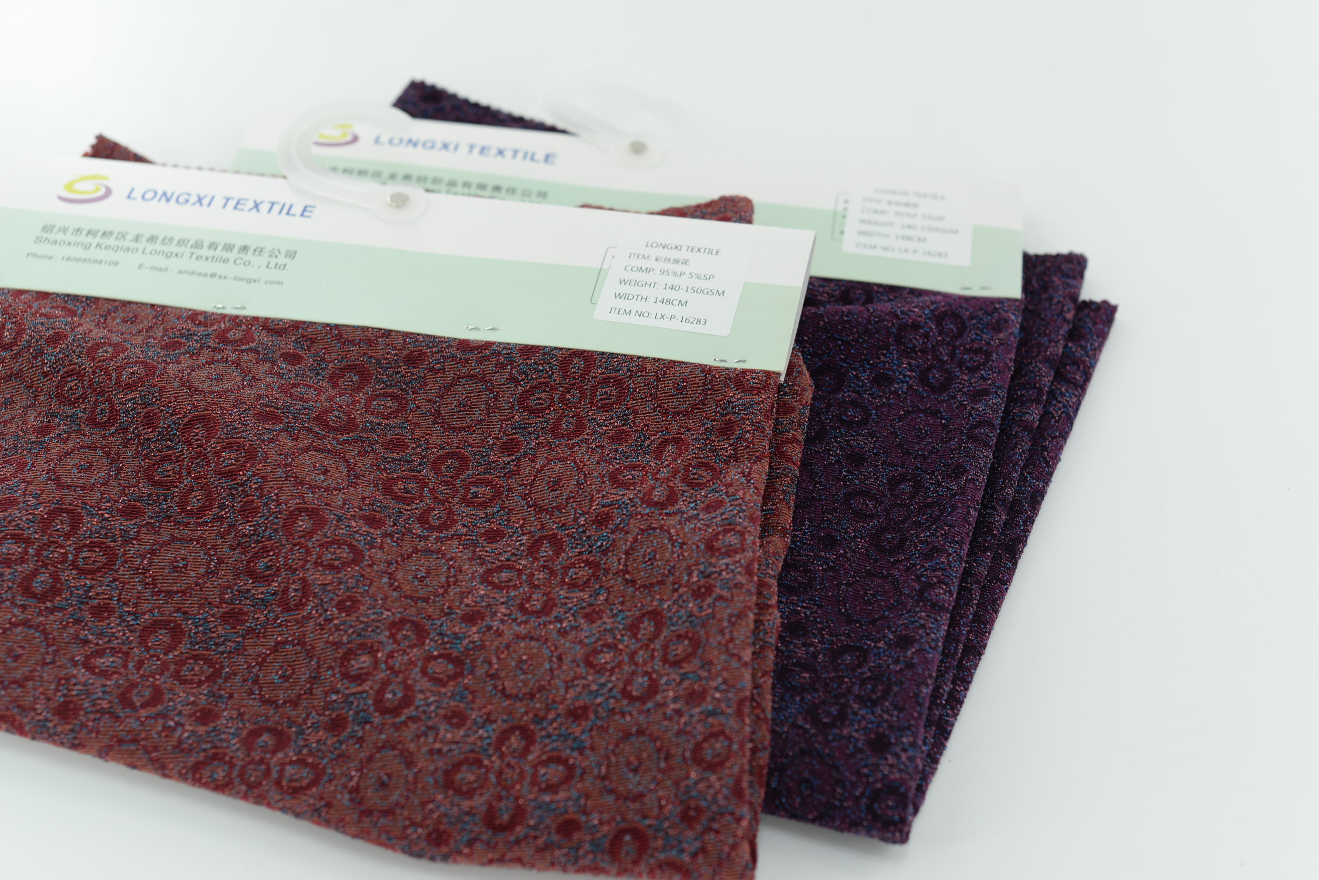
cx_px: 660
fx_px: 1833
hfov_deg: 39.6
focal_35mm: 50
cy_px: 440
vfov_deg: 27.0
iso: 100
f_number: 4
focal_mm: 50
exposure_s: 1/125
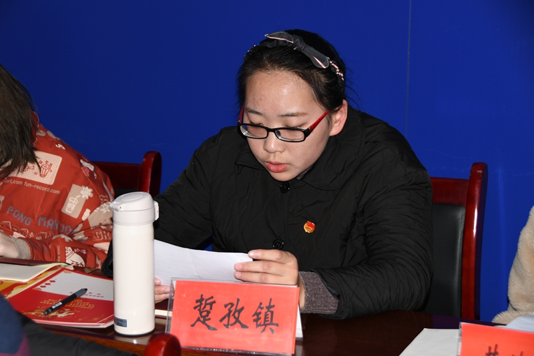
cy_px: 178
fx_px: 1216
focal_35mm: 82
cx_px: 267
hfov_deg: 24.8
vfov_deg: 16.6
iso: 125
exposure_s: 1/60
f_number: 4.8
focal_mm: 55
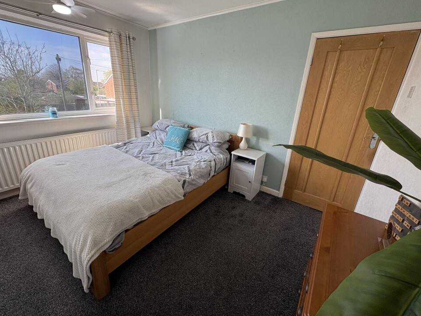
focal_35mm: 15
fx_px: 182
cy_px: 150
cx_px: 203
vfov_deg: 81.7
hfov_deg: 98.1
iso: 40
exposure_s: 1/99
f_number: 2.2
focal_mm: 2.22
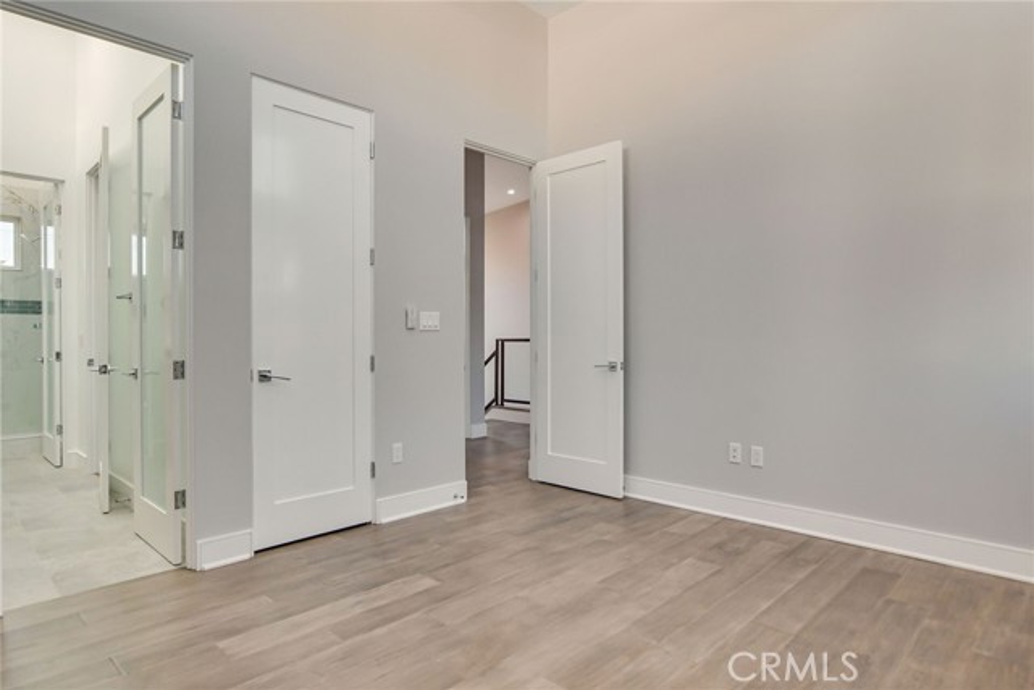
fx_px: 546
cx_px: 517
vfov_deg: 64.6
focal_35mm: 19
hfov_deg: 86.9
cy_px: 345
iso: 1250
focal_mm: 13
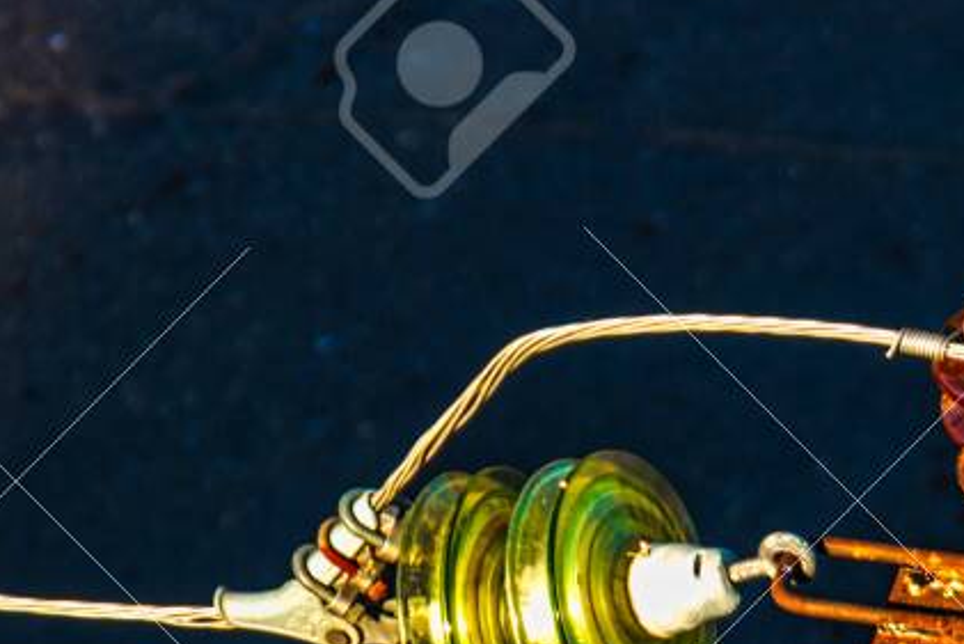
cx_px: 856
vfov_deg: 1.4
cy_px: 825
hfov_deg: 2.2
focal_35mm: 951
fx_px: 25473
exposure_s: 1/320
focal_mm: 200
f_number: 5.6
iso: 200
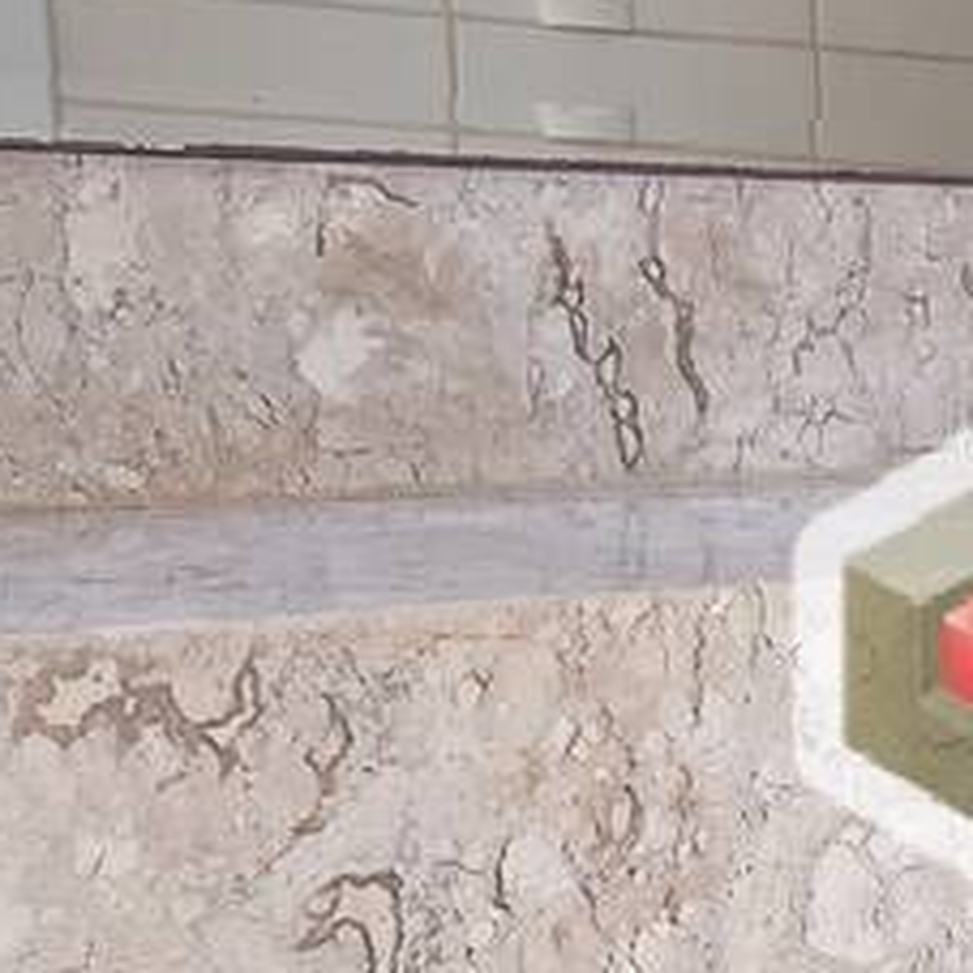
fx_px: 2321
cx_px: 1419
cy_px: 720
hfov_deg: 20.6
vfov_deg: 23.5
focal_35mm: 73
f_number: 1.9
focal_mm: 2.2
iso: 250
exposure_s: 1/120
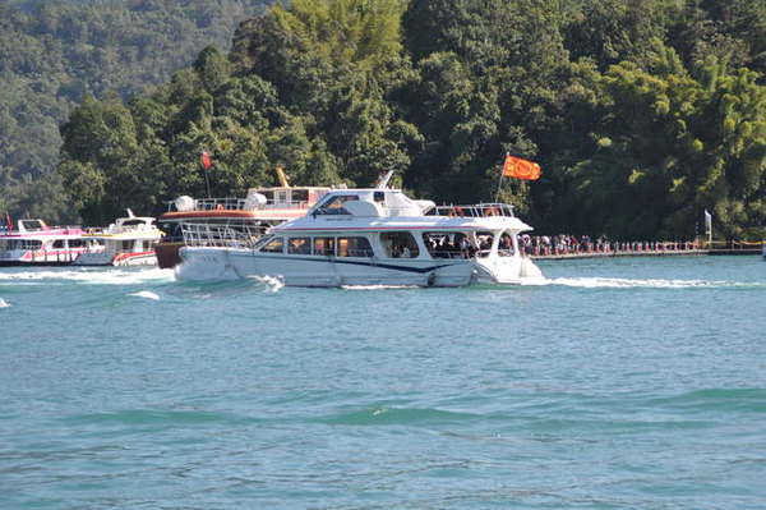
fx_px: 2743
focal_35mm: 129
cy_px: 255
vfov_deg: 10.6
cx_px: 383
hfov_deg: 15.9
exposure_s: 1/250
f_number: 5.6
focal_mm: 86
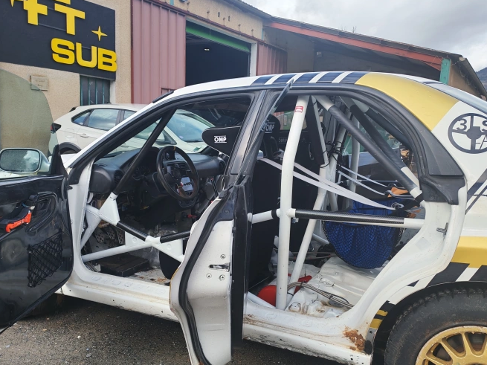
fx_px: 464
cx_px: 229
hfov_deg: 55.3
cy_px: 196
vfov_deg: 42.9
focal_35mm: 33
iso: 50
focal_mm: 6.12
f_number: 1.9
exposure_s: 1/540
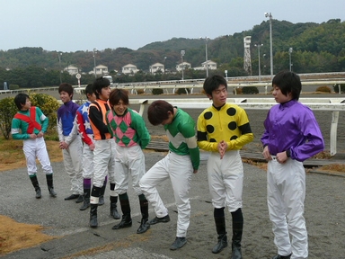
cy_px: 130
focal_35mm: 40
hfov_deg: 46.8
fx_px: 399
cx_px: 172
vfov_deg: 36.0
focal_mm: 4.6
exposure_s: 1/400
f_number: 2.8
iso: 100
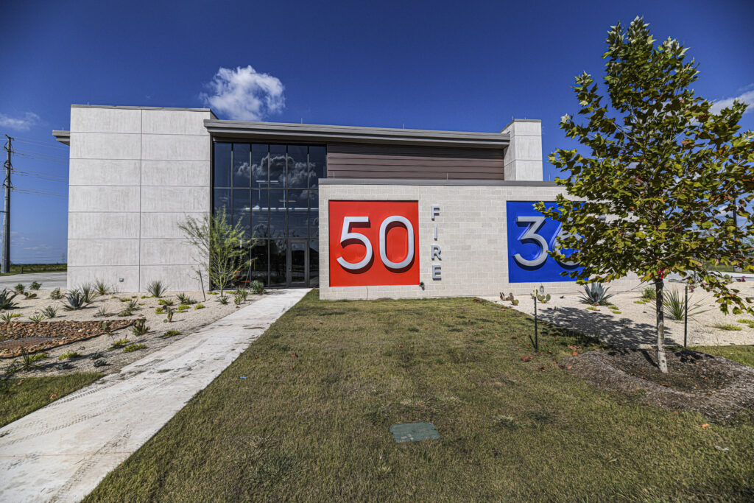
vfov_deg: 81.2
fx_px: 293
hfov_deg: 104.2
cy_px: 252
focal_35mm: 14
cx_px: 377
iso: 400
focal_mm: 14
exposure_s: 1/5000
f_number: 5.6
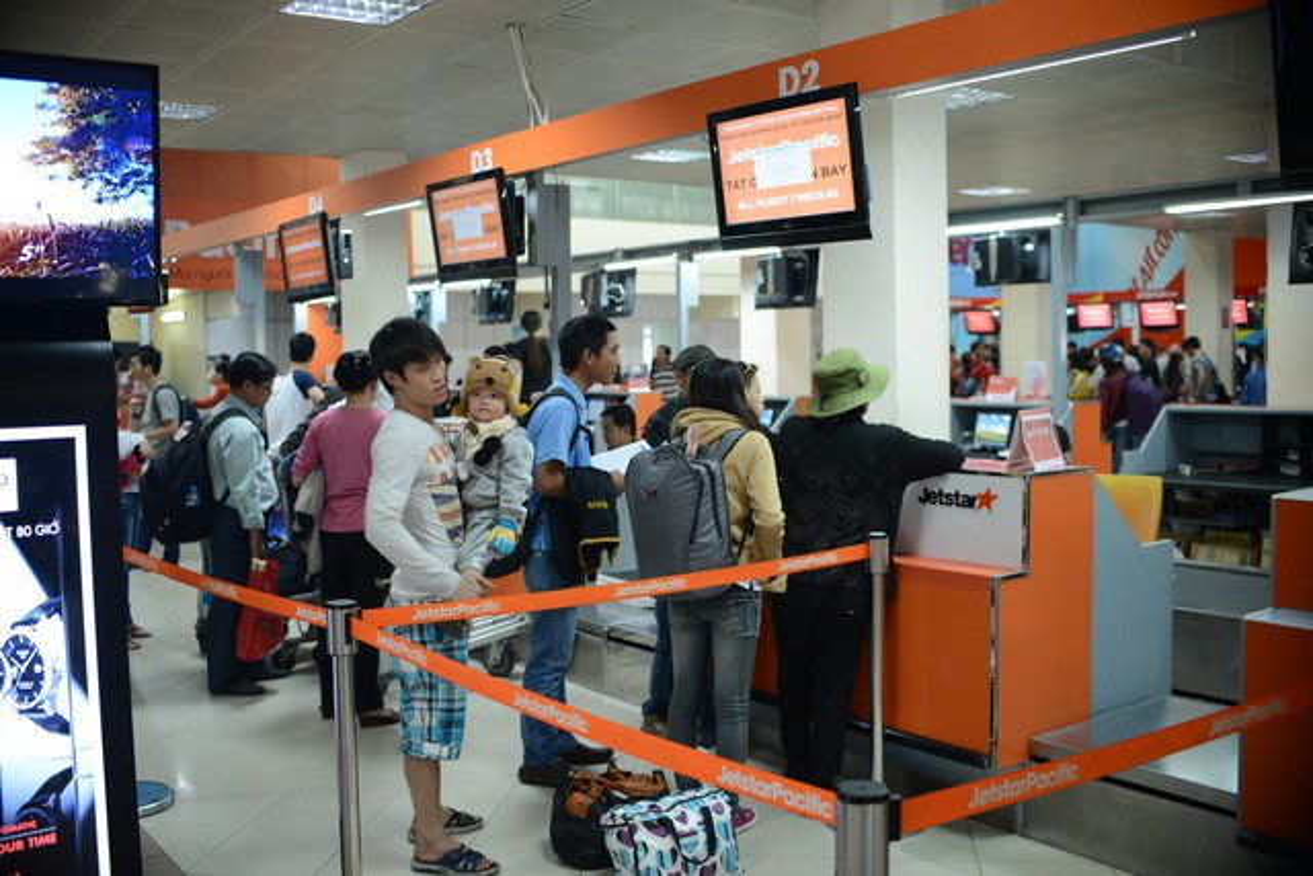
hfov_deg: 54.4
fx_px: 1277
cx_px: 656
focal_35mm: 35
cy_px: 438
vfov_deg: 37.9
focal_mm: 35
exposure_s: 1/30
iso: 800
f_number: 2.8
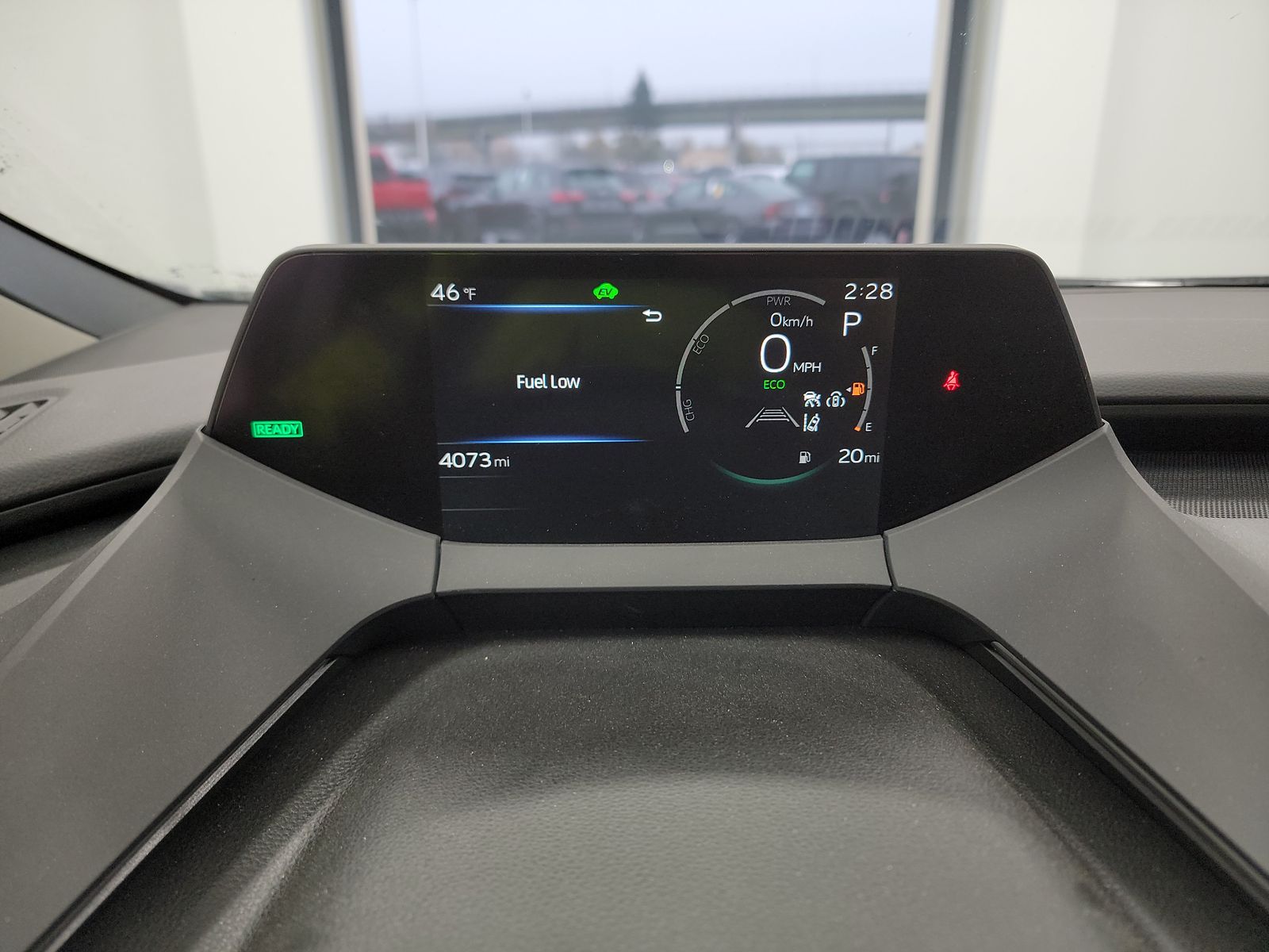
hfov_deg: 71.6
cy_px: 476
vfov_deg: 56.8
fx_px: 880
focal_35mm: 24
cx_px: 634
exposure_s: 1/59
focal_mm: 6.7
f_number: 1.8
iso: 141
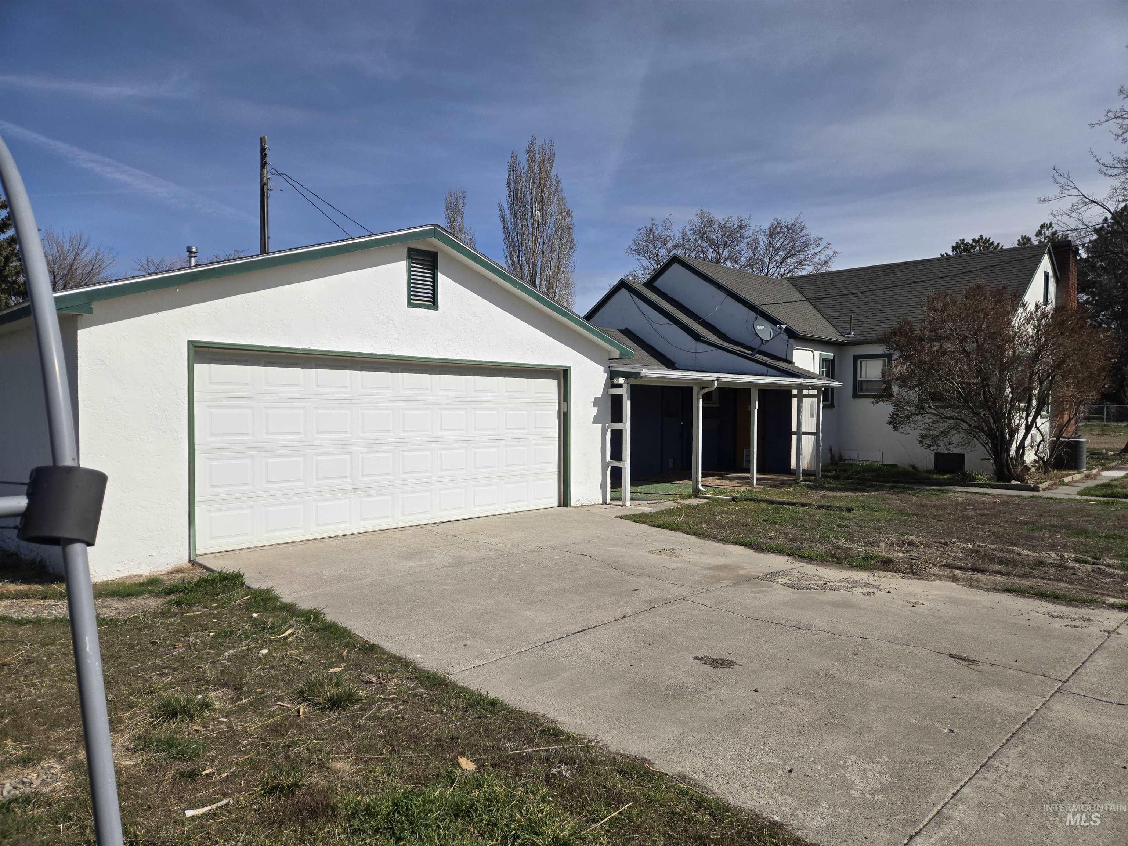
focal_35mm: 23
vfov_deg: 58.9
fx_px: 749
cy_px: 423
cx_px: 564
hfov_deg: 73.9
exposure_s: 1/4185
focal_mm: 5.4
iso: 25
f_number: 1.8
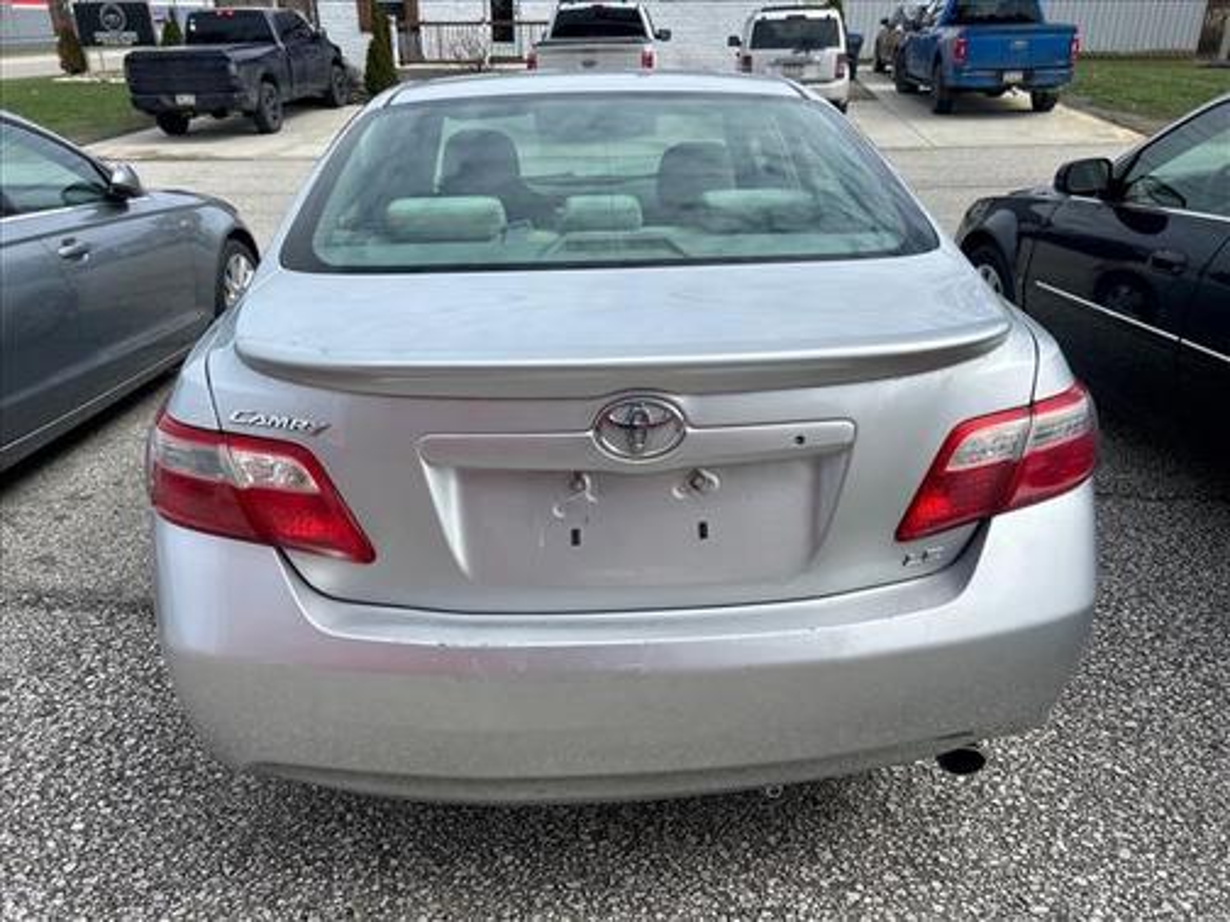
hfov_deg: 67.3
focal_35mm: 26
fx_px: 924
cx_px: 615
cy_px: 461
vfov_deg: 53.1
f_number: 1.5
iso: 50
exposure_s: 1/4630
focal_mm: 5.7
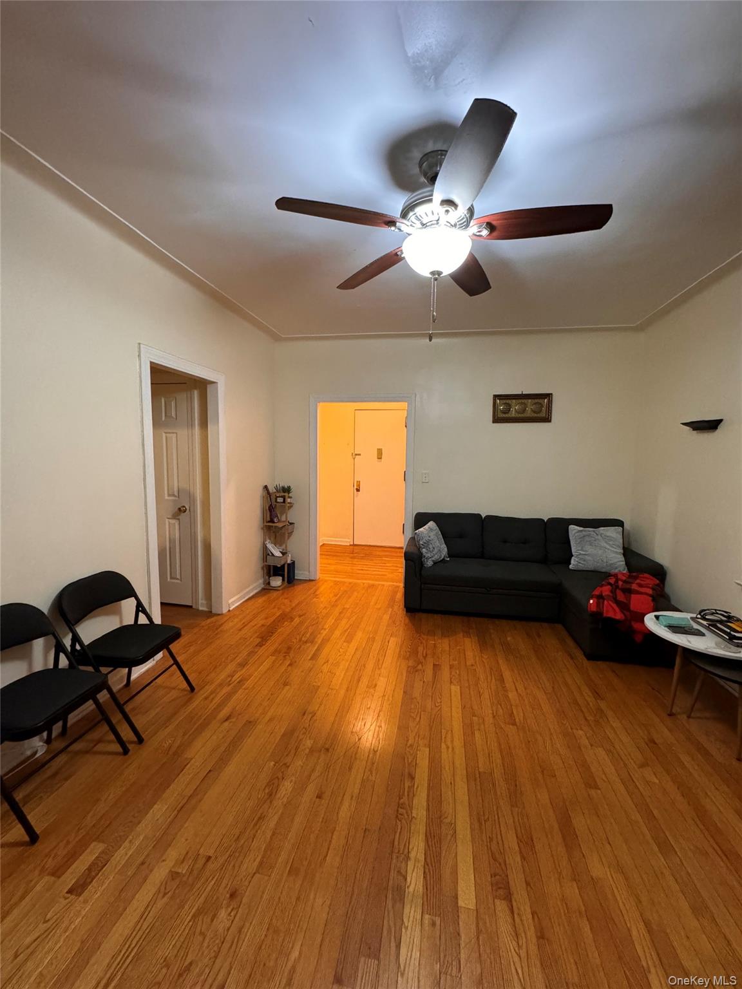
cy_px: 494
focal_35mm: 14
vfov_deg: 102.1
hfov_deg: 85.7
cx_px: 371
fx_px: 400
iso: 800
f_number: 2.2
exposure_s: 1/60
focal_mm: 2.22
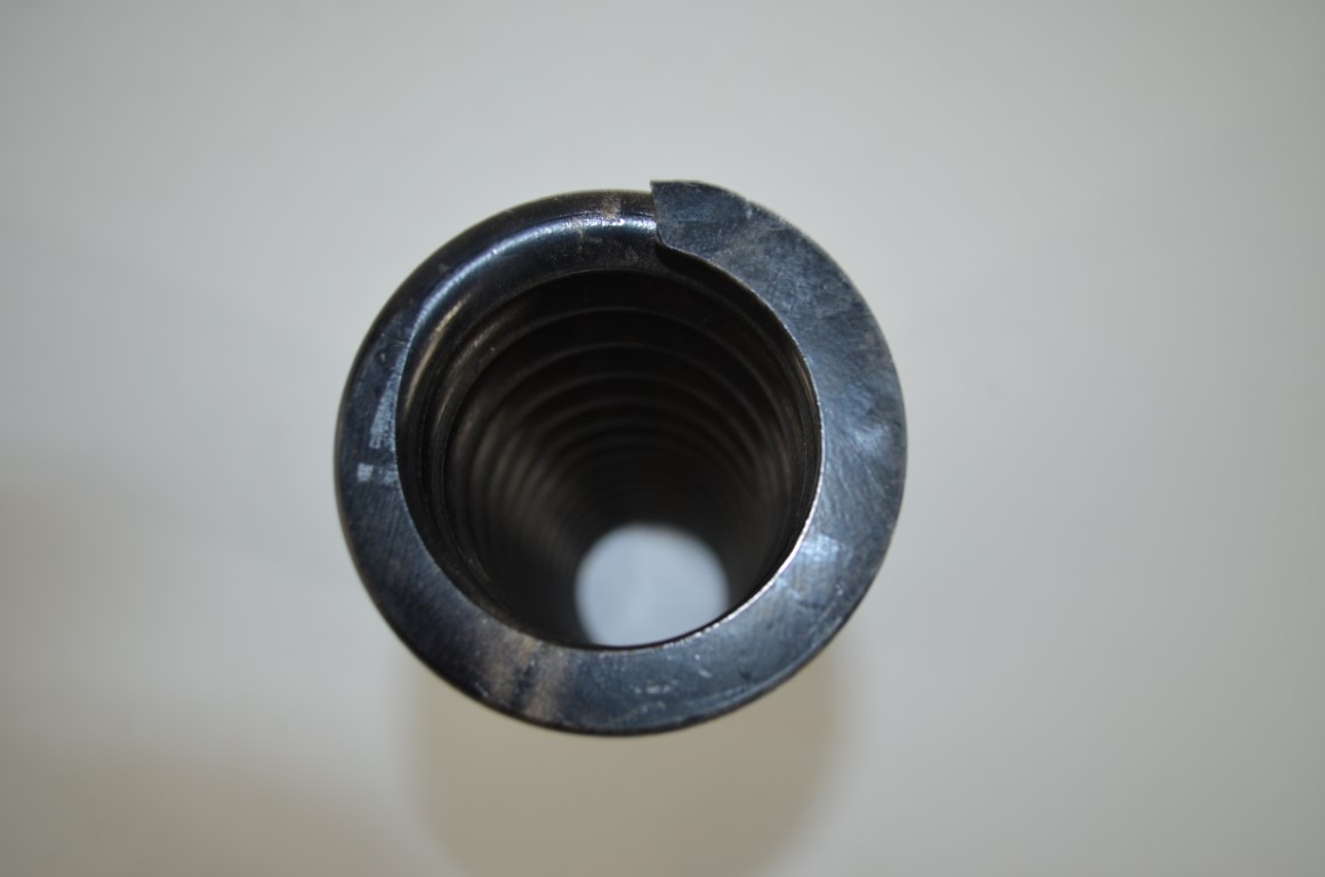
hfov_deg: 57.3
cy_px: 438
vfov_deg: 39.8
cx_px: 662
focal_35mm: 33
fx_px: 1212
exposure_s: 1/60
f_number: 3.8
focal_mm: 22
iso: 360
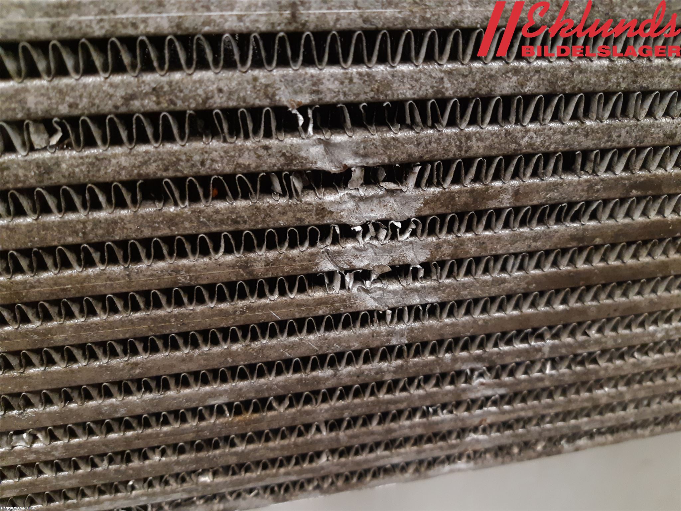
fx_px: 511
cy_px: 256
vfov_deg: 53.1
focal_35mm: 26
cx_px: 340
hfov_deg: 67.3
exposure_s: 1/33
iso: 250
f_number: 1.7
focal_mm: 3.93
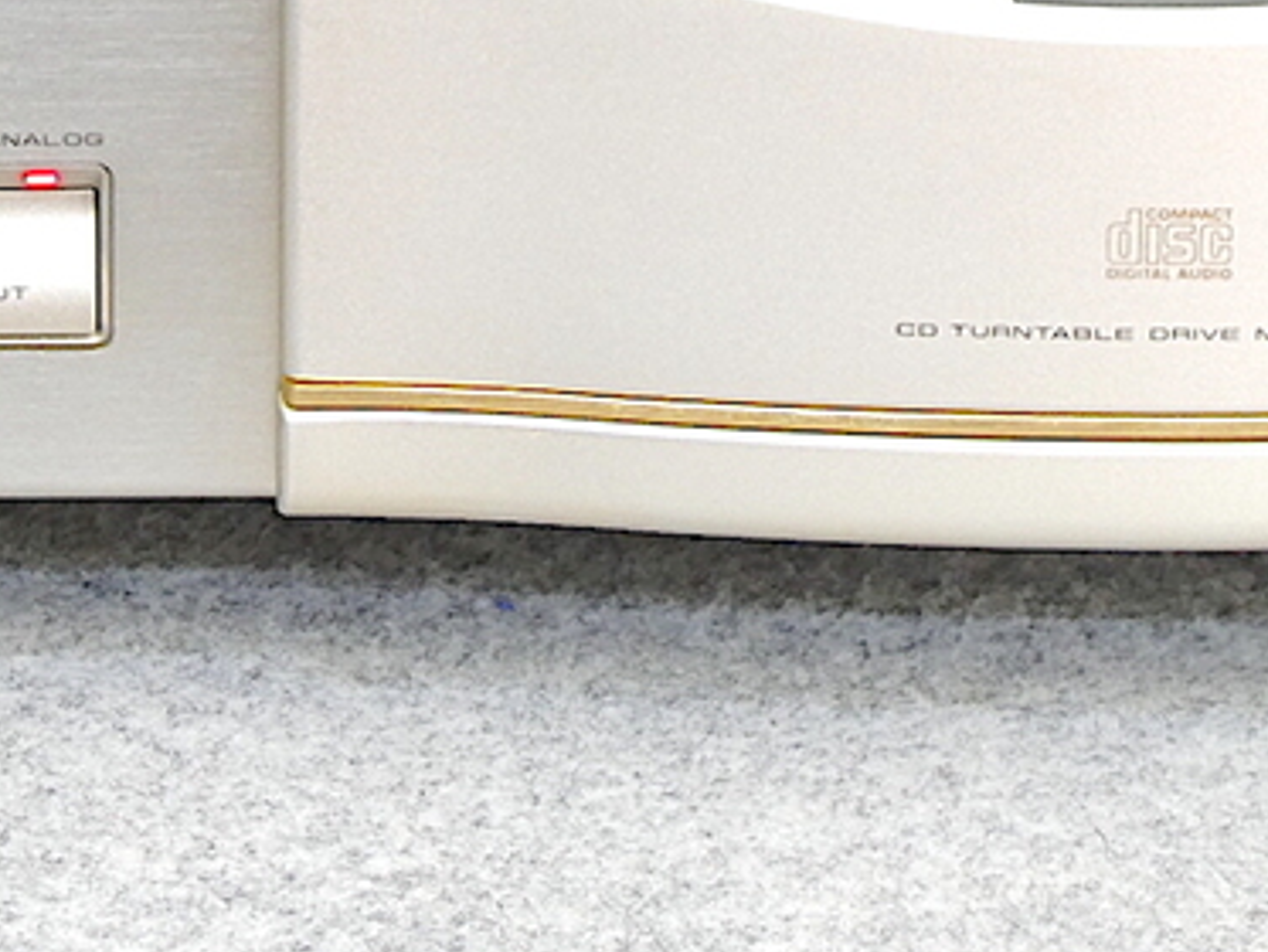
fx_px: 13484
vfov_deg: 4.0
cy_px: -116
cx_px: 255
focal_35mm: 368
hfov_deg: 5.4
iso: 200
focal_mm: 25.6
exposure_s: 1/13
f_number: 5.4
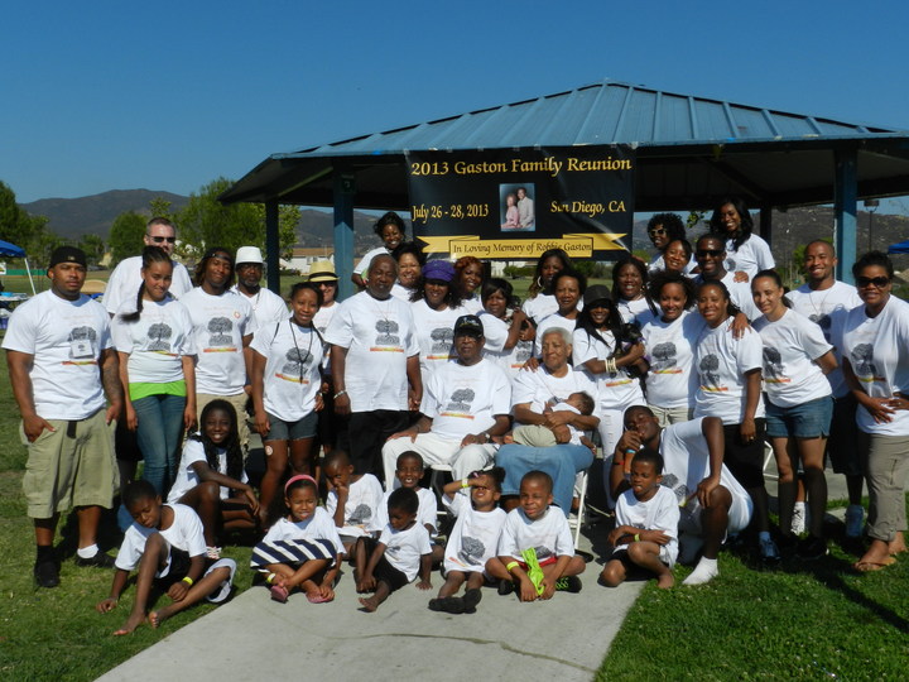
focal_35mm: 38
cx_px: 454
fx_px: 998
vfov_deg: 37.7
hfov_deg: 49.0
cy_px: 341
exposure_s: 1/800
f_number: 7.1
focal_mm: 6.7
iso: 160
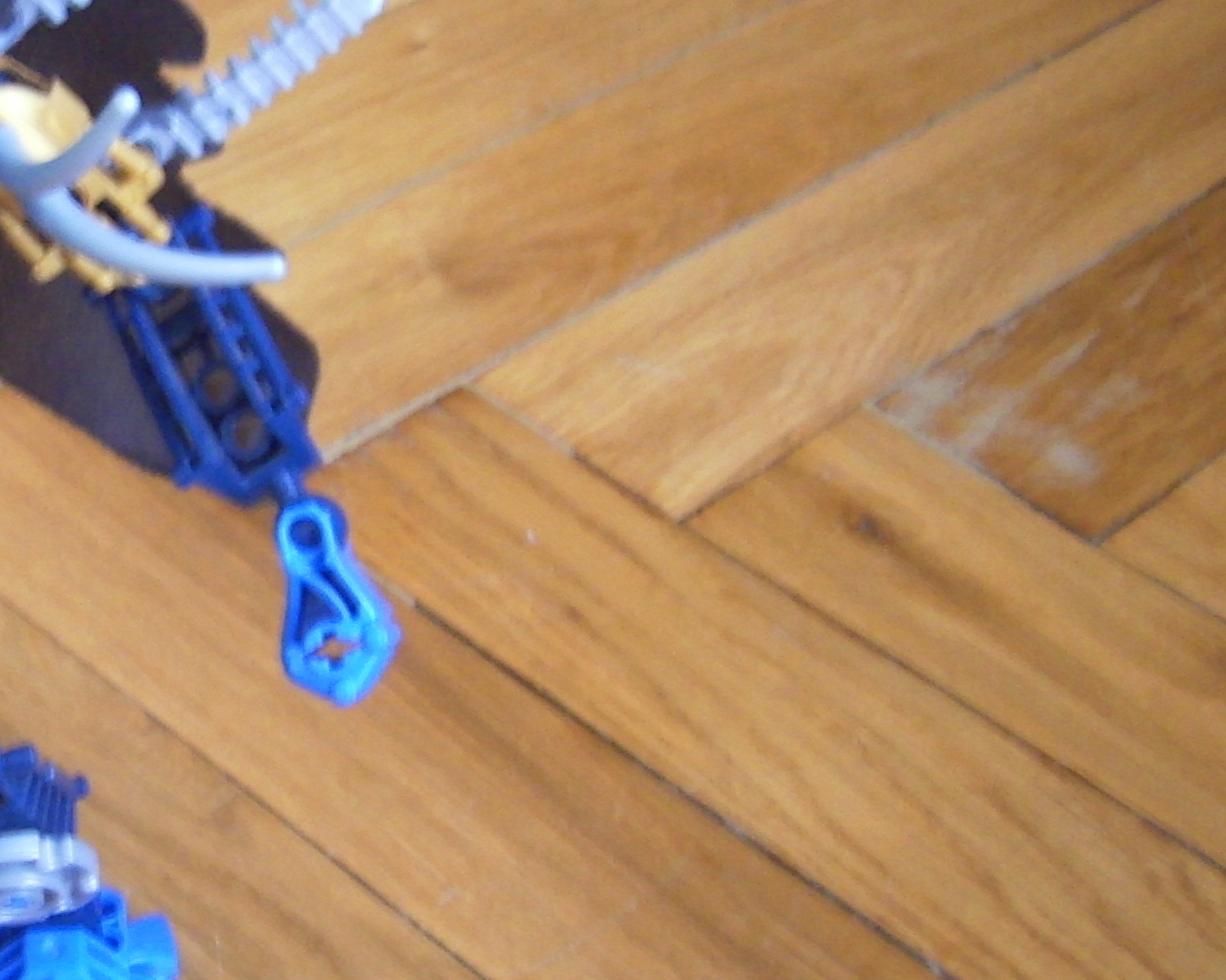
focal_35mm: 74
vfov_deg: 20.7
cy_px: 495
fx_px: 2684
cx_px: -107
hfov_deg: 24.1
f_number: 2.8
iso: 50
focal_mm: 5.99
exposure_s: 1.4
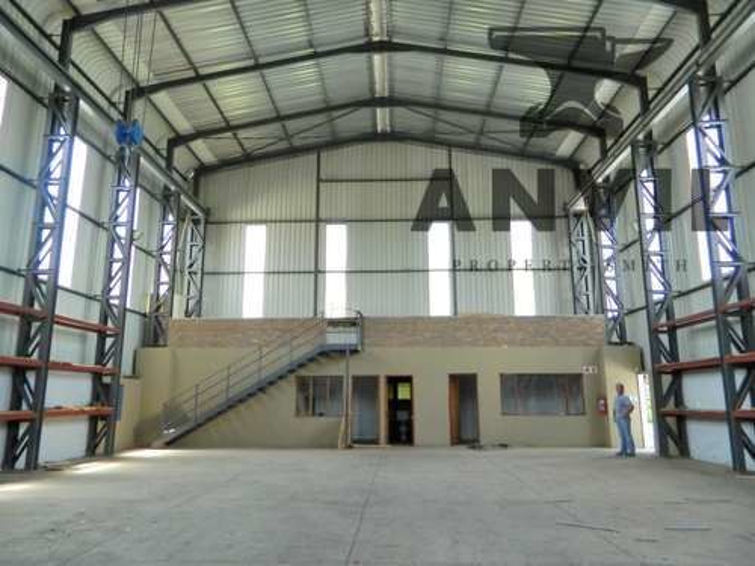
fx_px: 545
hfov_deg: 69.4
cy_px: 283
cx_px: 378
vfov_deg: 54.9
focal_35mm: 25
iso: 80
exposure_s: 1/50
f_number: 3.1
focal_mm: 4.5
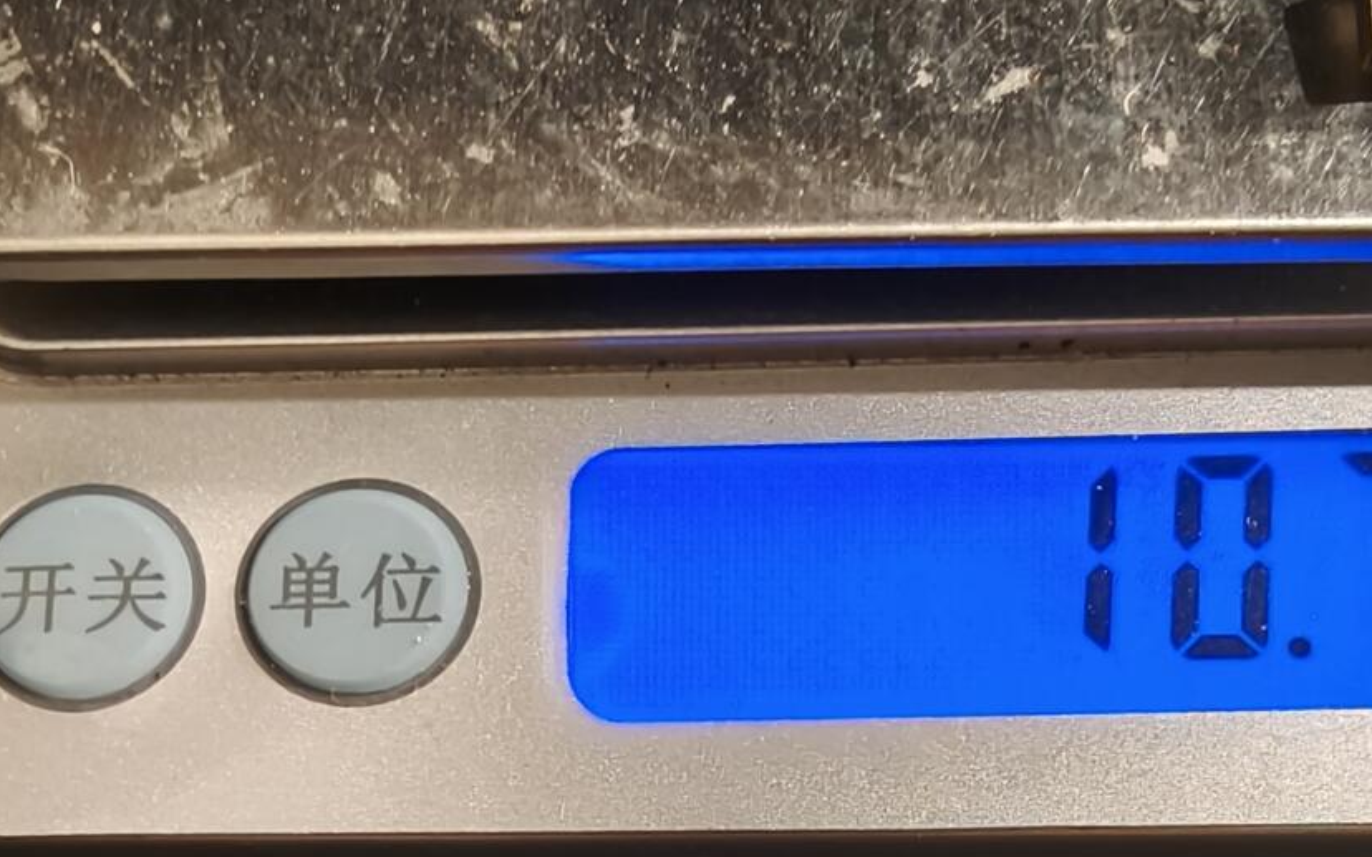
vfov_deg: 24.2
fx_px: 1981
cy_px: 259
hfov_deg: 36.8
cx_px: 1114
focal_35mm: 53
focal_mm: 2.32
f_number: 2
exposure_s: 1/50
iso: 320
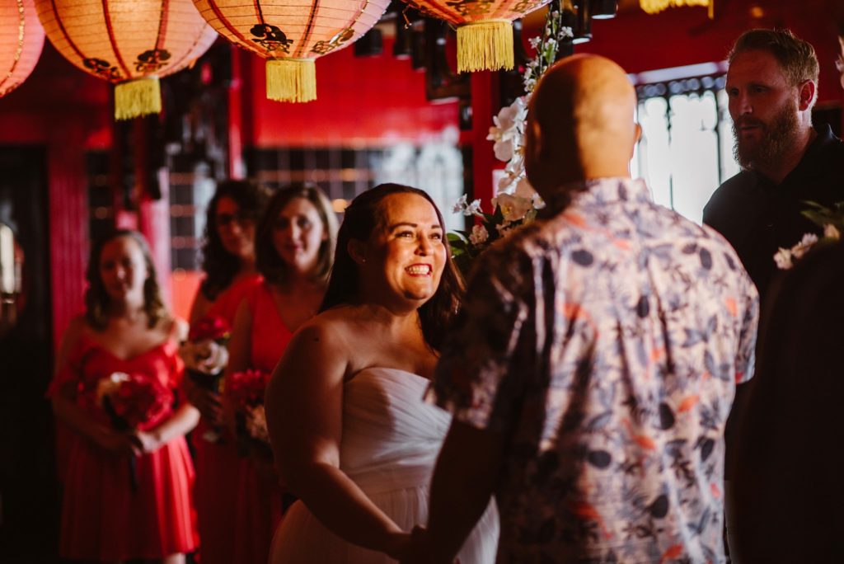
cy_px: 282
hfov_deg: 23.9
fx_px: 1994
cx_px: 422
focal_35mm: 85
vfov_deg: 16.1
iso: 1000
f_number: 2
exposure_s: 1/800
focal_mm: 85
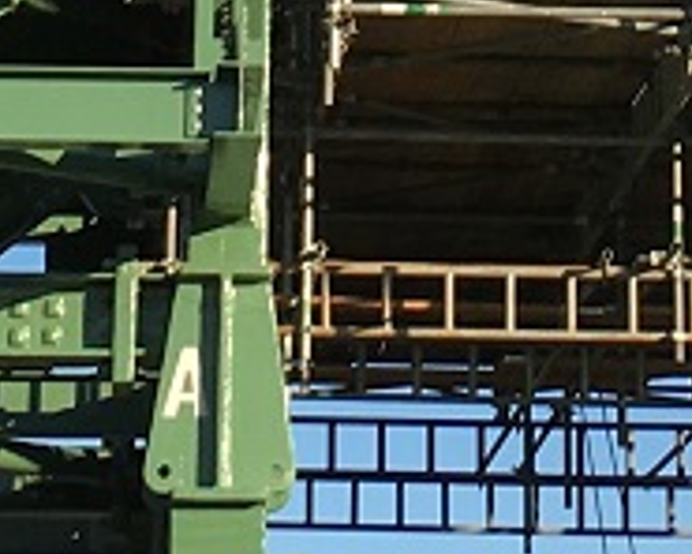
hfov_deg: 8.9
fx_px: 4424
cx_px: 395
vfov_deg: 6.8
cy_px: -696
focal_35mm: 216
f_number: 2.2
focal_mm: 4.15
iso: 25
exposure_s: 1/1115
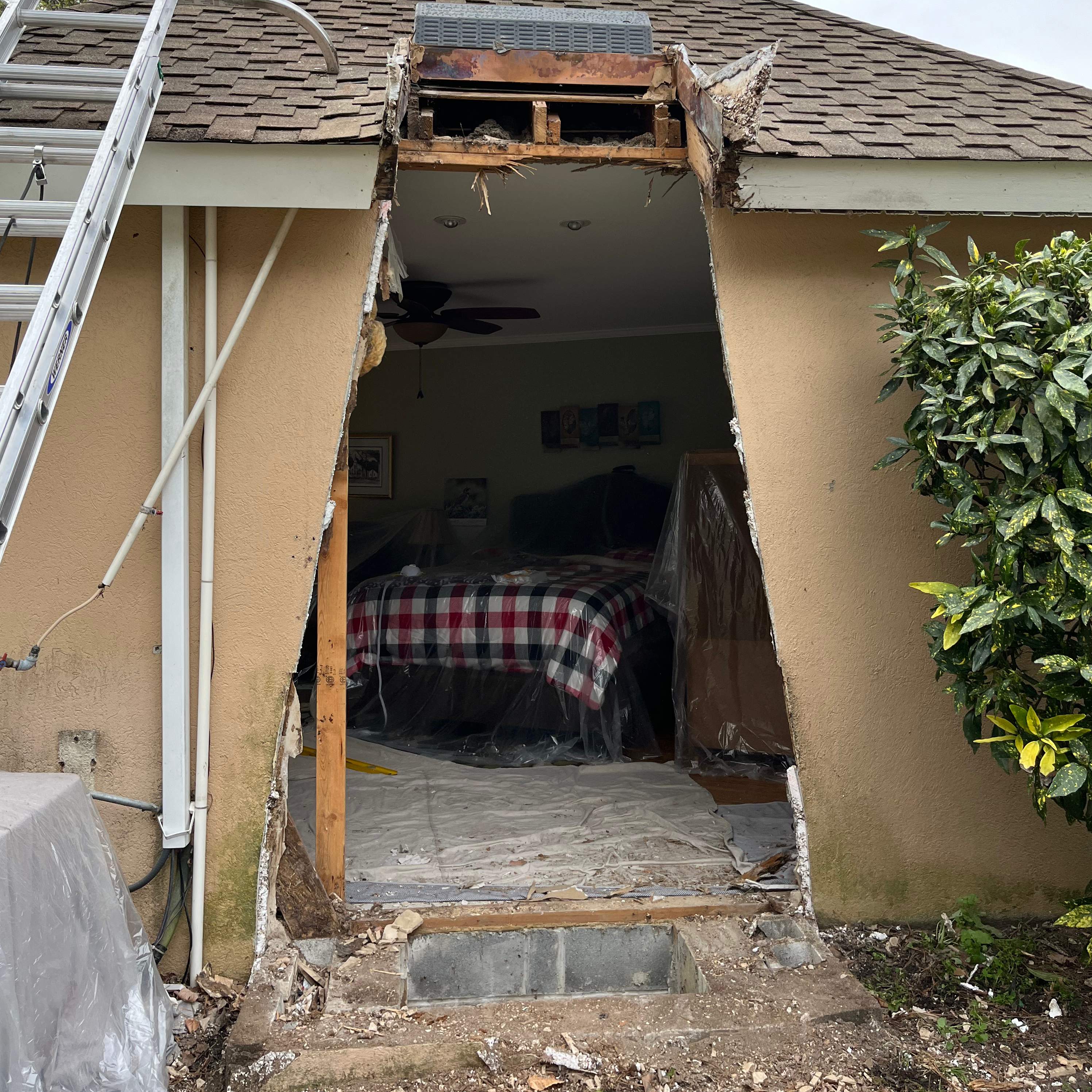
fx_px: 1106
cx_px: 546
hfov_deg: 52.5
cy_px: 413
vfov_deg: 52.0
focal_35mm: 31
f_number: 1.6
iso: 50
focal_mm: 5.1
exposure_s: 1/787
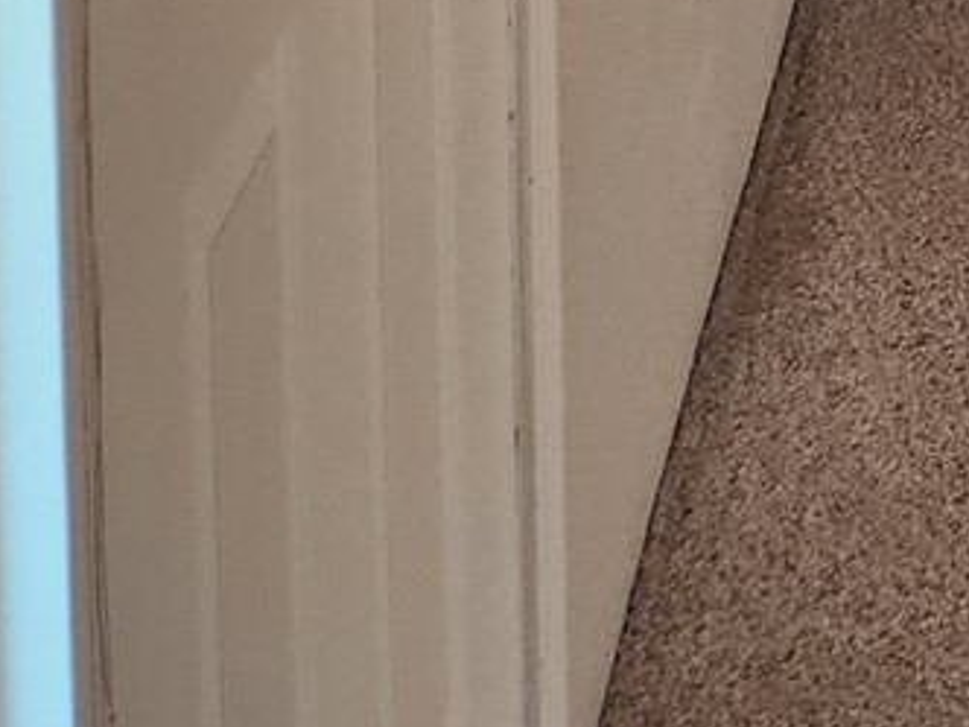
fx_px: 3975
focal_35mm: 142
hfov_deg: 10.7
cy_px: -1142
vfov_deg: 9.2
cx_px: 2700
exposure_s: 1/120
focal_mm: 5.4
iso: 160
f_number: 1.8
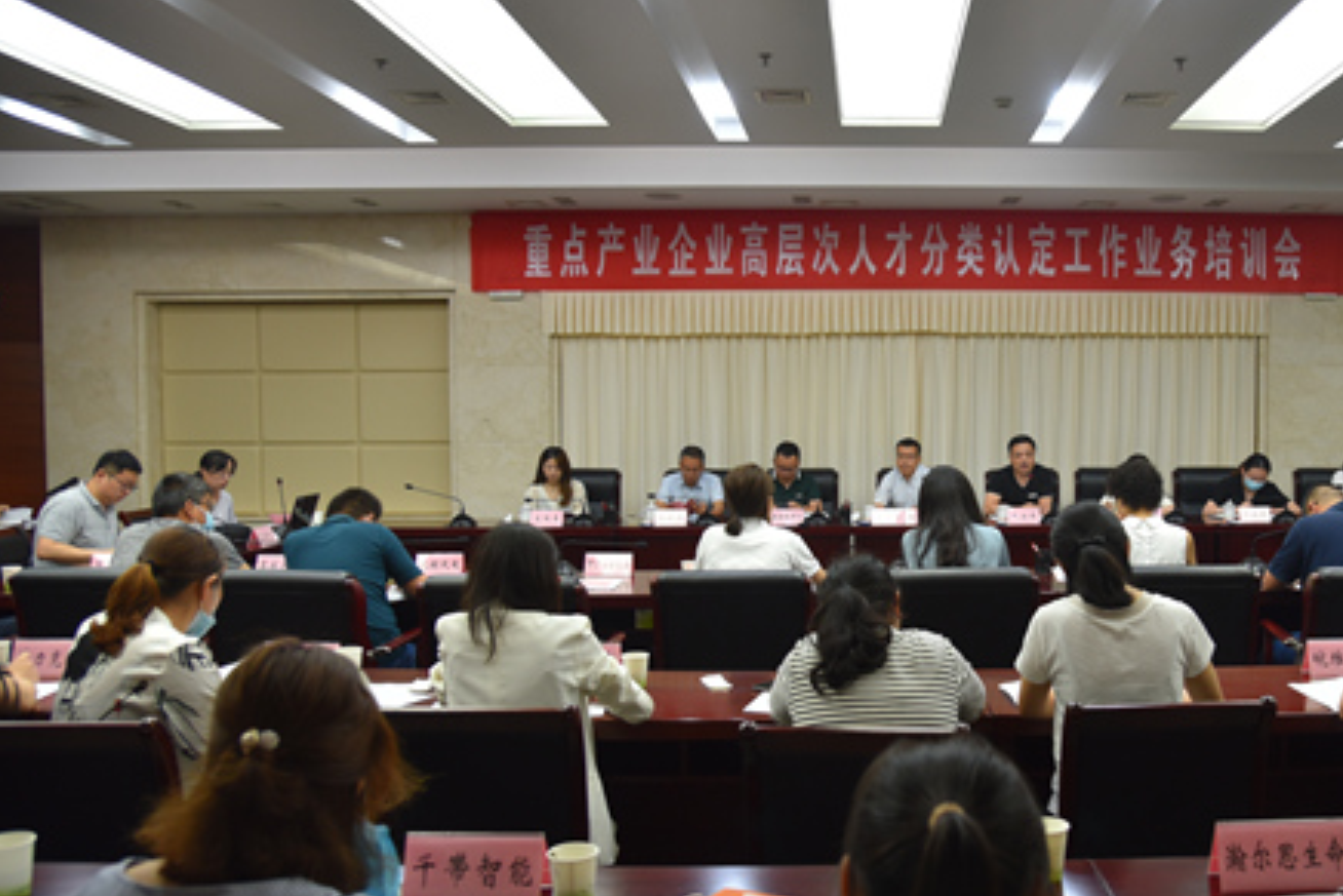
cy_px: 456
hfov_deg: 55.8
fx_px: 1231
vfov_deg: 40.0
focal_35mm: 33
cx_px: 912
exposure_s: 1/60
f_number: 4
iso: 400
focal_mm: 24
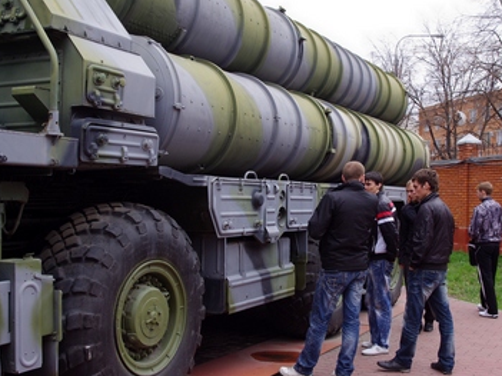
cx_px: 276
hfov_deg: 41.2
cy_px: 187
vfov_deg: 31.5
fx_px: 667
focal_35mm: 46
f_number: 11
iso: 400
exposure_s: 1/100
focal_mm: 28.13
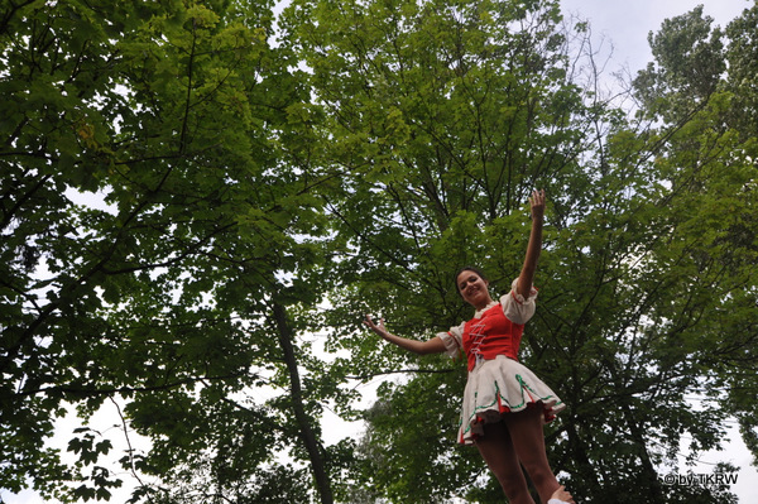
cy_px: 252
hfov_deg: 62.0
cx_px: 379
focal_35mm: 30
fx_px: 631
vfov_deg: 43.5
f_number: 4
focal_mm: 20
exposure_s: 1/1000
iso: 400
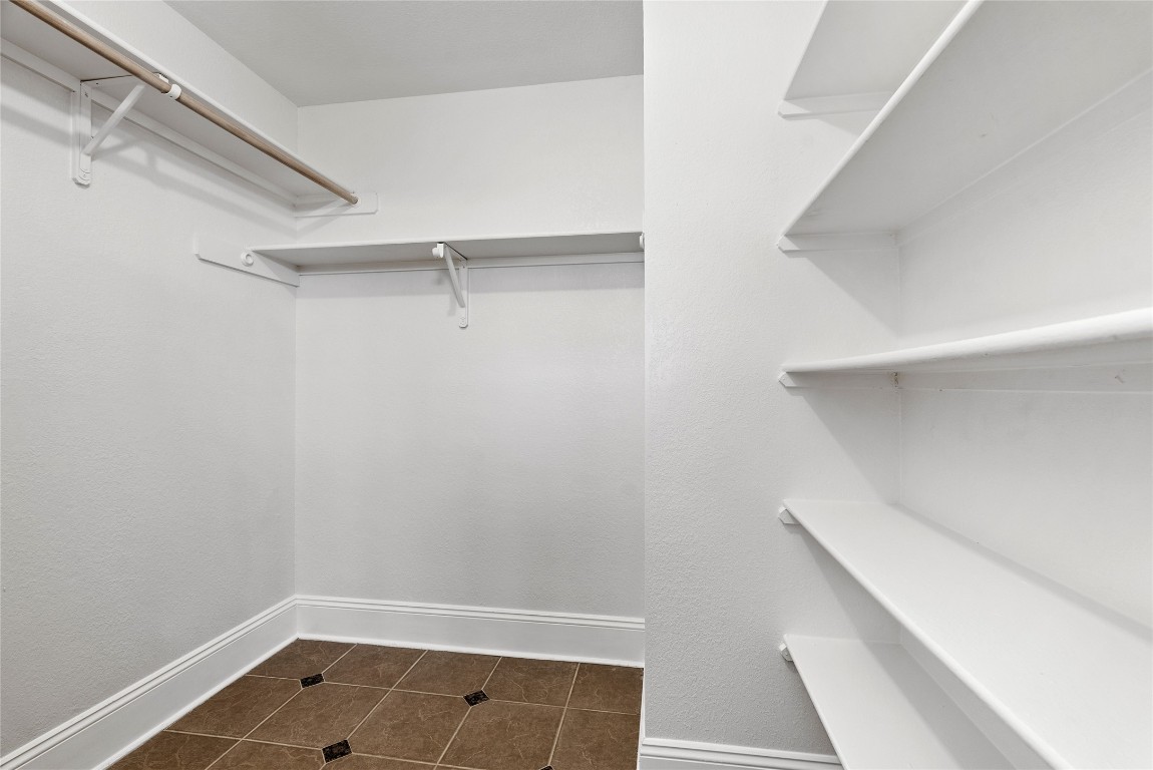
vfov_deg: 73.8
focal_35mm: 16
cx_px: 576
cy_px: 385
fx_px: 513
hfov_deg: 96.7
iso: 125
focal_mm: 16
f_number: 8
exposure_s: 1/1.25
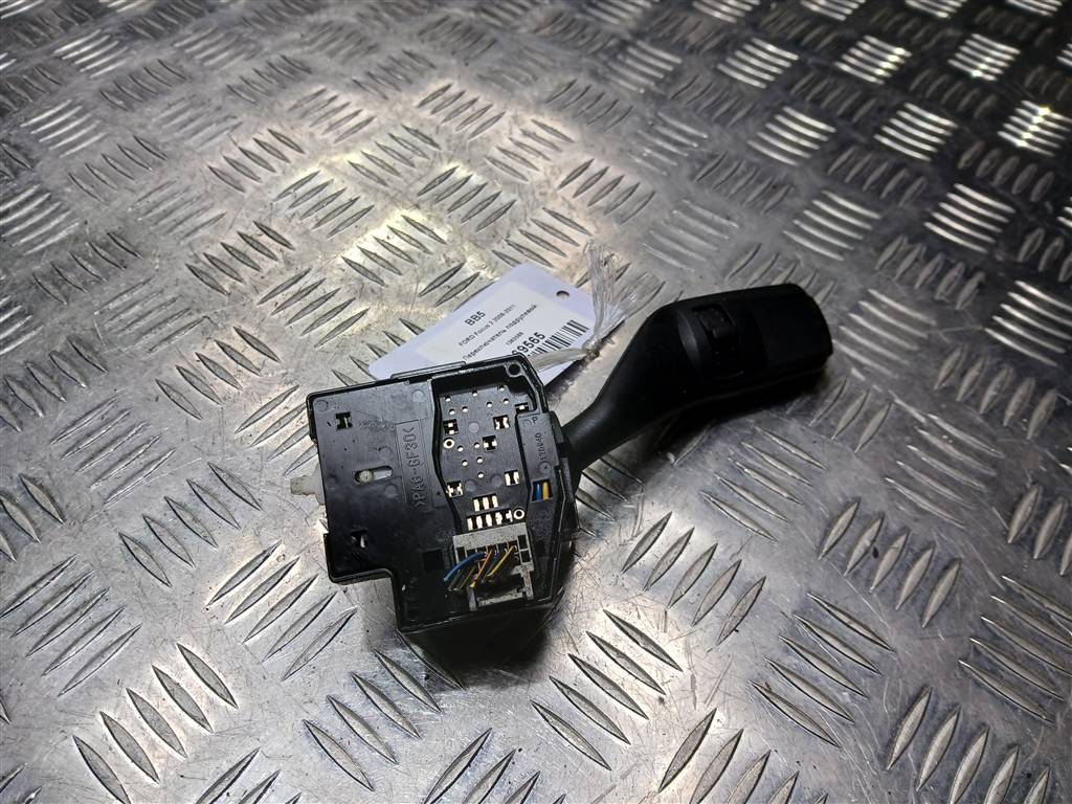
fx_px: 805
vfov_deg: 53.1
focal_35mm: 26
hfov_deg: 67.3
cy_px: 402
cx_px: 536
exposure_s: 1/100
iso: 25
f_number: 1.8
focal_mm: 3.98
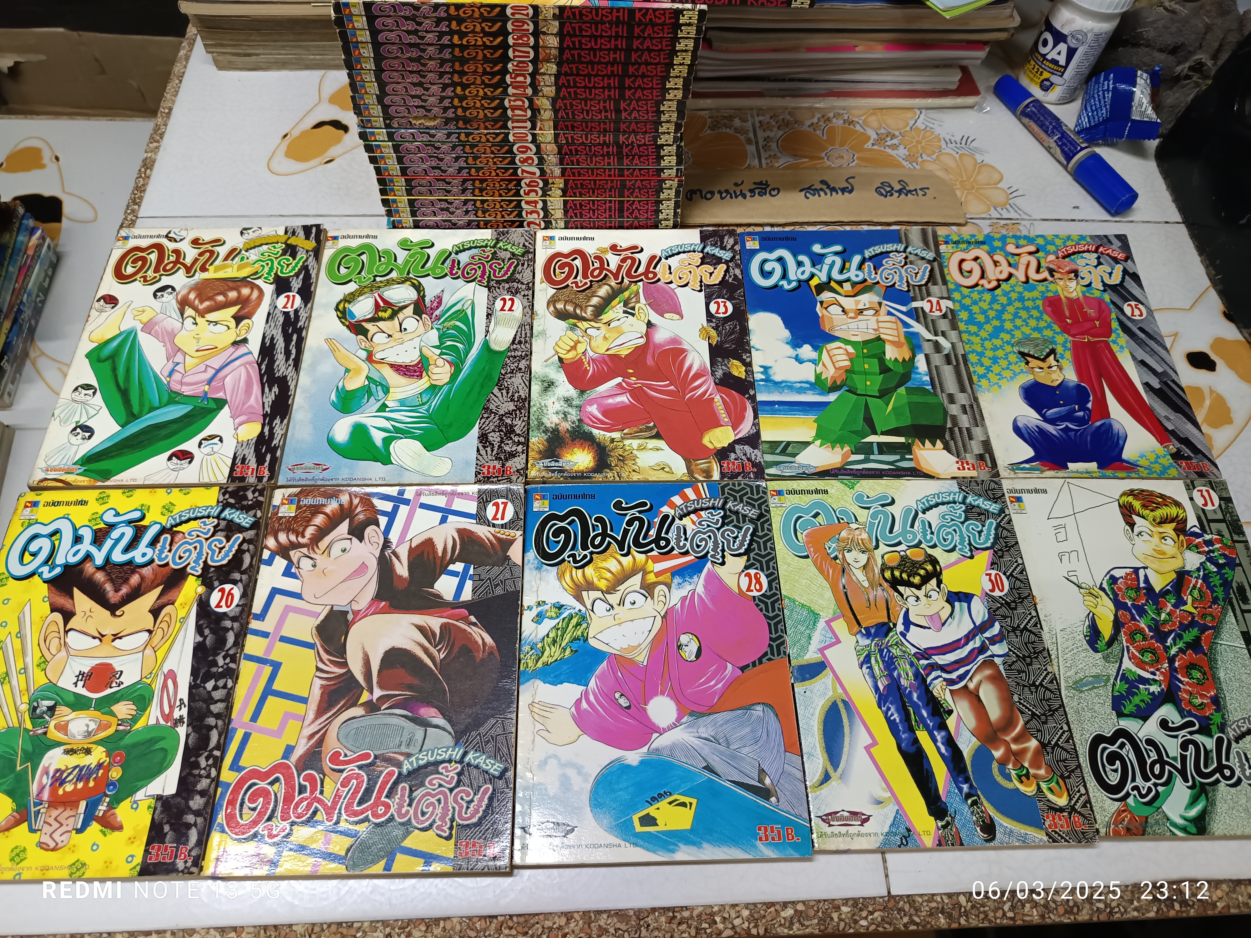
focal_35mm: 24
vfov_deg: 56.8
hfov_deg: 71.6
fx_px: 867
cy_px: 469
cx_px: 626
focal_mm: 5.31
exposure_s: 1/33.3
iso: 1123
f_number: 1.7
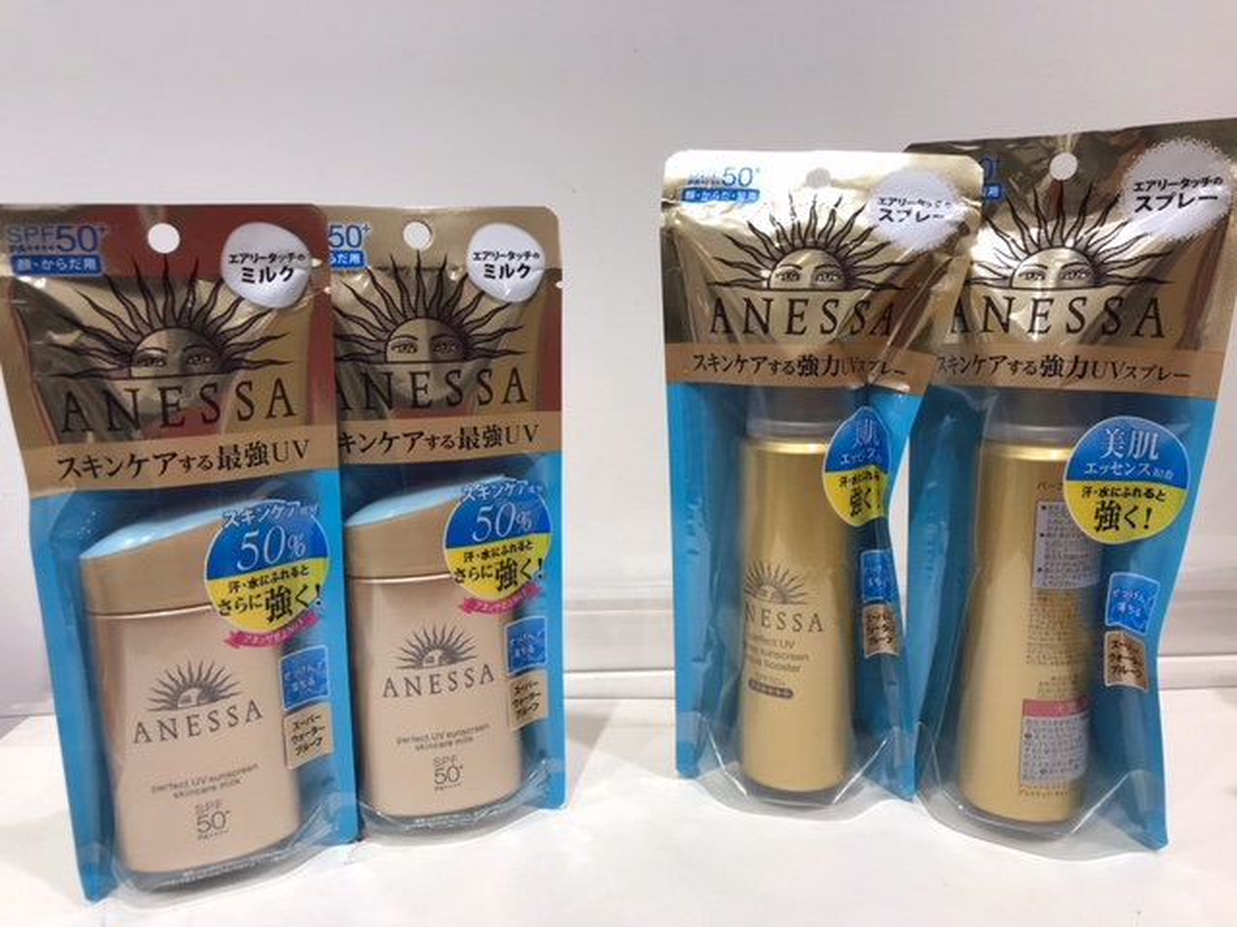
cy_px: 464
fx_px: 1001
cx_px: 618
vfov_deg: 49.7
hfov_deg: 63.4
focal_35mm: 28
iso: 32
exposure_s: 1/120
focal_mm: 3.99
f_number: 1.8
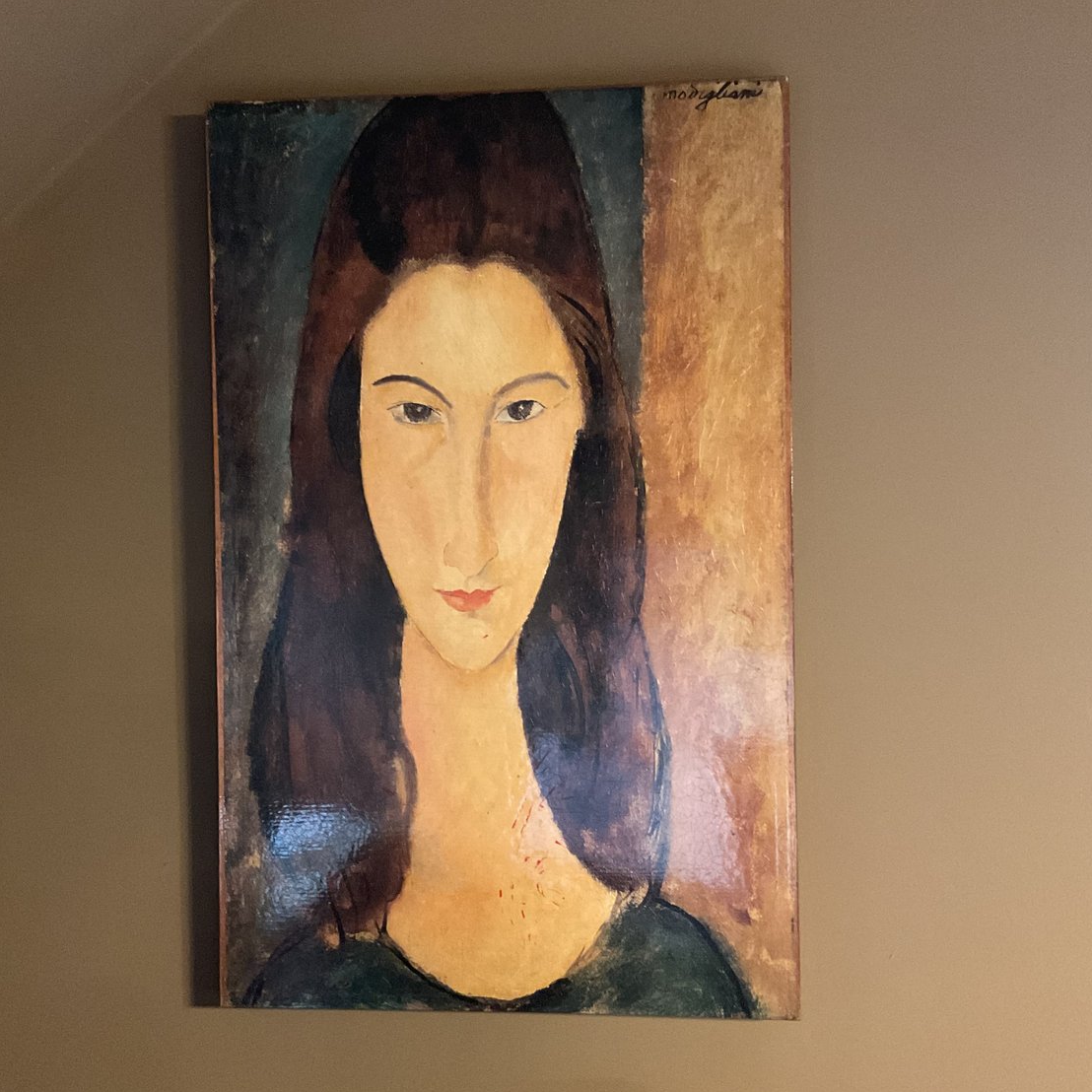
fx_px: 1249
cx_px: 507
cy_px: 558
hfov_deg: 47.2
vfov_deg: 47.2
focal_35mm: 35
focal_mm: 3
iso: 500
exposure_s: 1/30
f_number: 1.8
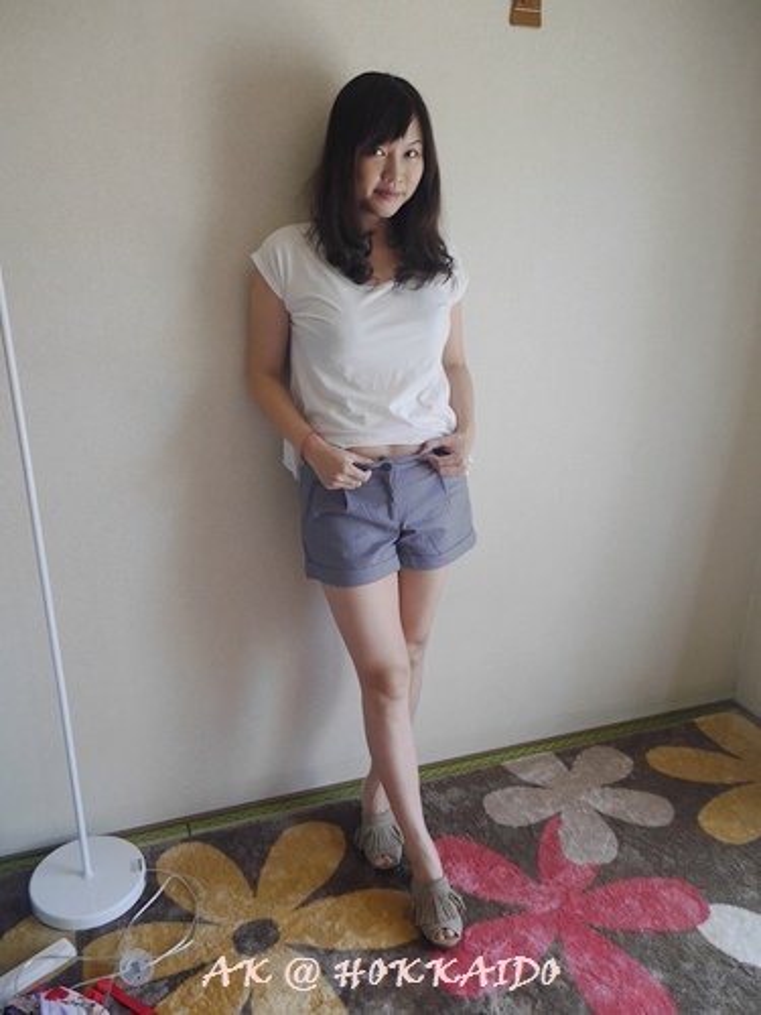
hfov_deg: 46.8
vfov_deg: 60.0
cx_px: 380
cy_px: 508
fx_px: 879
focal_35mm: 30
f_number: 3.6
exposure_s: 1/60
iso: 200
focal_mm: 15
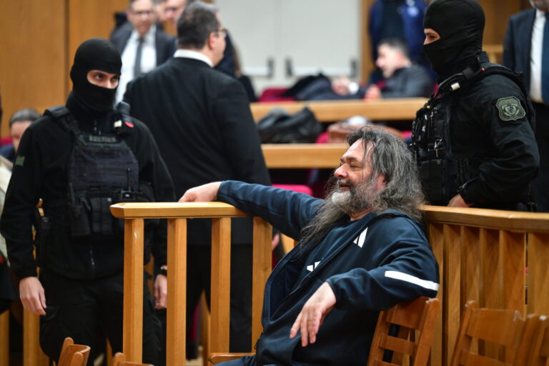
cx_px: 274
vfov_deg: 11.4
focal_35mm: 120
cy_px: 183
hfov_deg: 17.1
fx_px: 1830
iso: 4000
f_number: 2.8
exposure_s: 1/200
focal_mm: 120
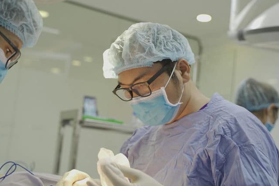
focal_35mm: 56
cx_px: 115
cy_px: 105
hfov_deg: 35.6
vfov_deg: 24.1
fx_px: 434
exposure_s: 1/100
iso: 1250
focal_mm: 45
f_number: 2.8
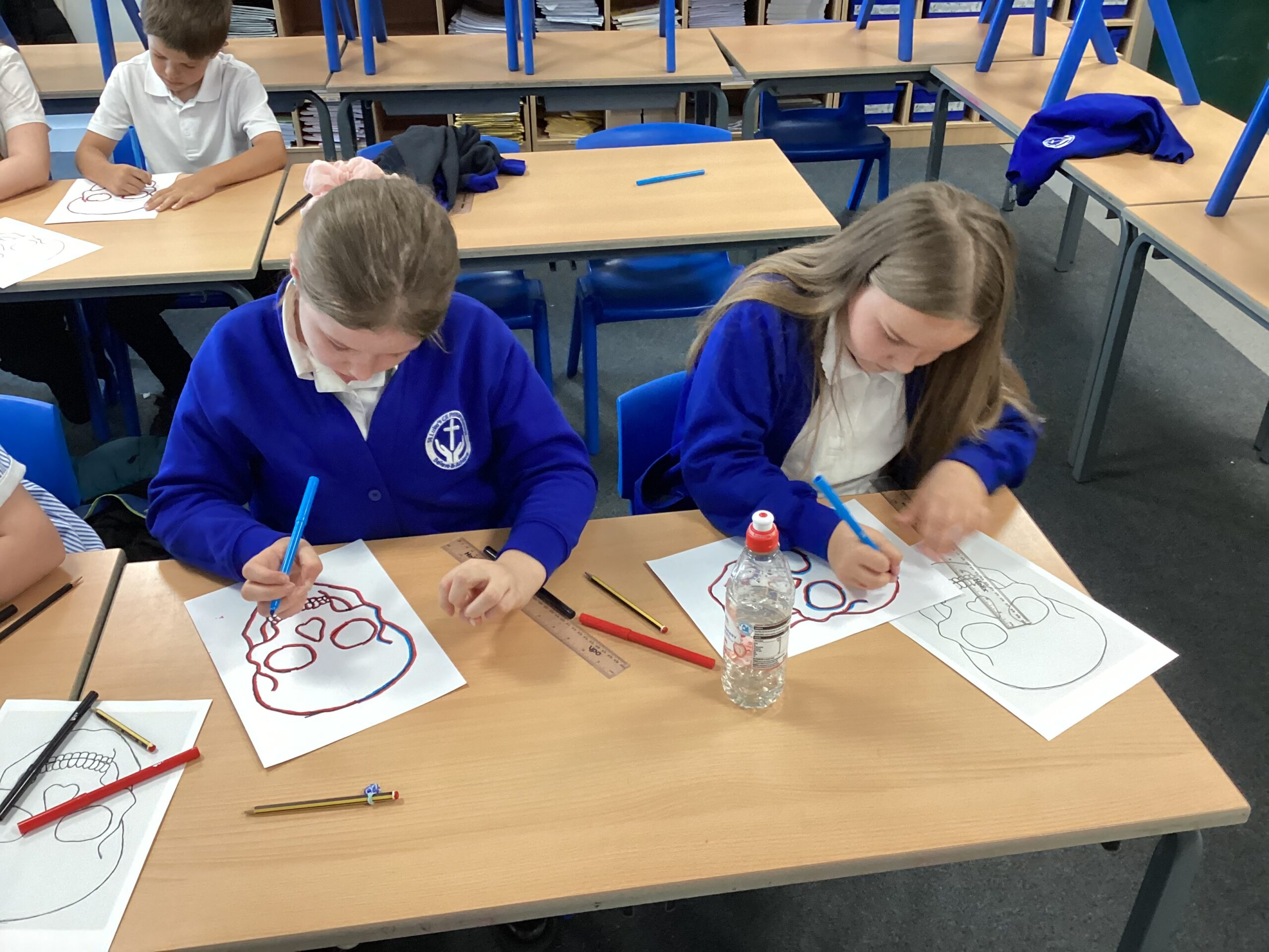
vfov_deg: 45.4
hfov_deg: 58.4
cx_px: 634
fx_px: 1136
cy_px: 476
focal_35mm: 31
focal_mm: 3.3
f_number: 2.4
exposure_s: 1/50
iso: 200
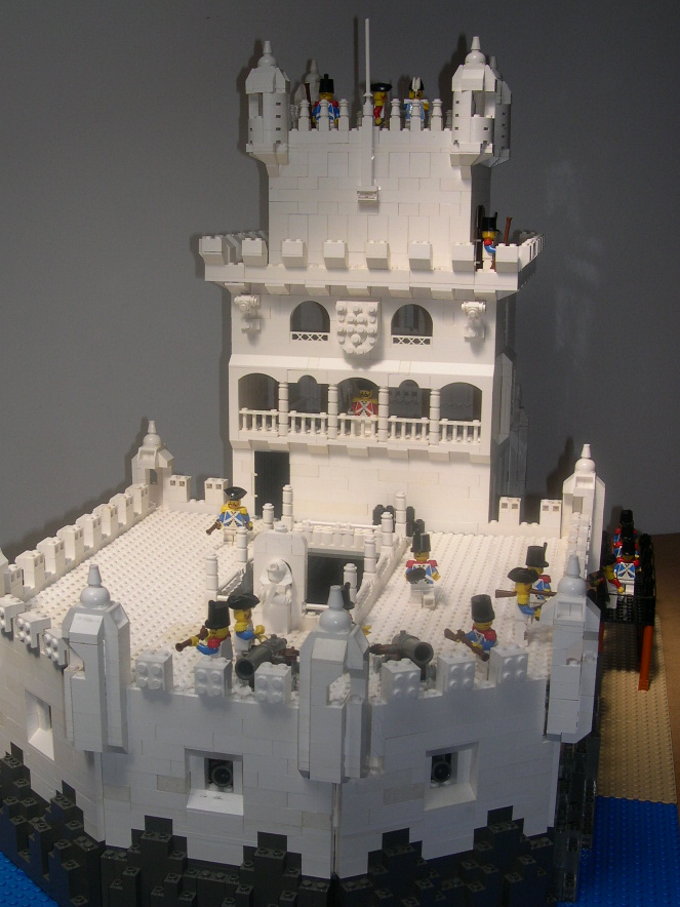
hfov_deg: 32.8
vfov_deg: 42.9
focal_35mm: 44
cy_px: 495
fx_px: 1152
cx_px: 302
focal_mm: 8
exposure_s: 1/129
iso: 100
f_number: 7.6
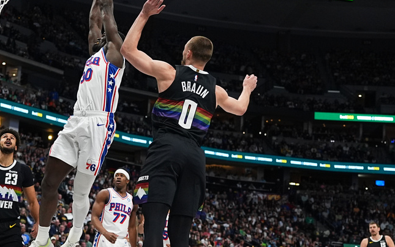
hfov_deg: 29.9
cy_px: 154
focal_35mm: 68
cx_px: 116
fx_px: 732
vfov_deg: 19.1
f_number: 2
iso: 1600
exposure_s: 1/2000
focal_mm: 28
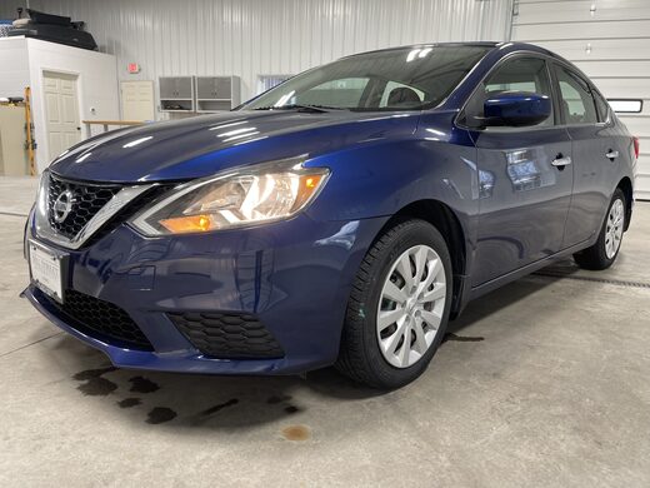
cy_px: 244
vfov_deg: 54.9
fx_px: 469
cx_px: 325
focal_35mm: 25
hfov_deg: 69.4
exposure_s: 1/60
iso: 80
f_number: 1.6
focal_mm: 5.1
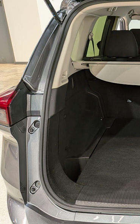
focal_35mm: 44
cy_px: 132
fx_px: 269
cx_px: 176
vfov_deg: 45.1
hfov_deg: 25.6
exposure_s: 1/60
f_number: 1.7
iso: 94
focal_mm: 4.53
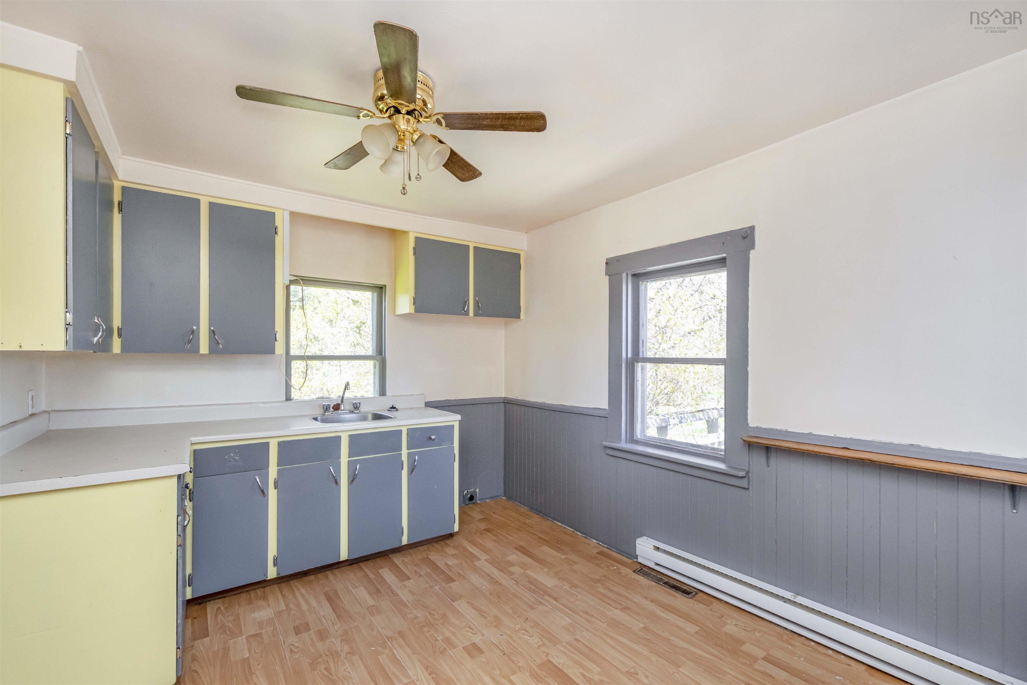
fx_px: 428
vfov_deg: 77.3
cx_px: 514
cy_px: 342
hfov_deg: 100.4
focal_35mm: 15
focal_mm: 10
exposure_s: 1/200
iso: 800
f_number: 6.3
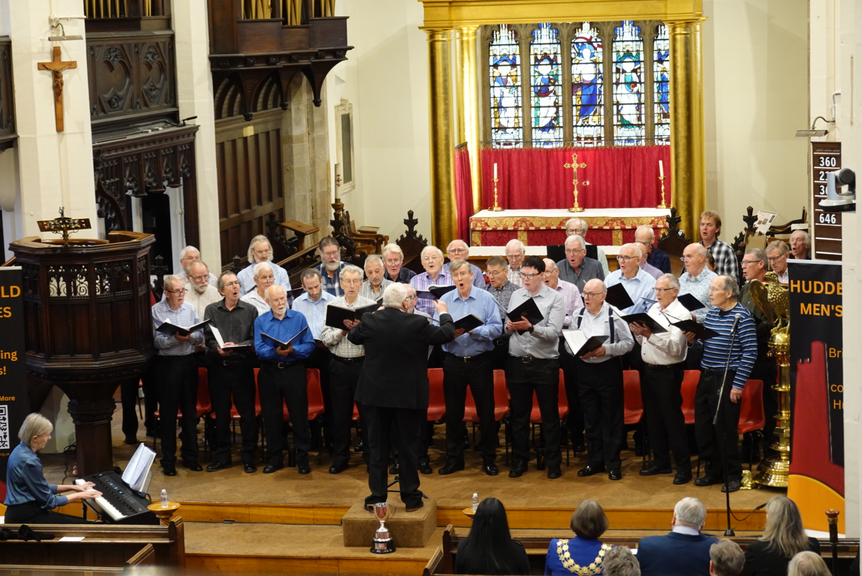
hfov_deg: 23.1
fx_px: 2109
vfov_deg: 15.6
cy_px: 288
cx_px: 431
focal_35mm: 88
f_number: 4
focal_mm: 32.07
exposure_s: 1/13
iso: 800
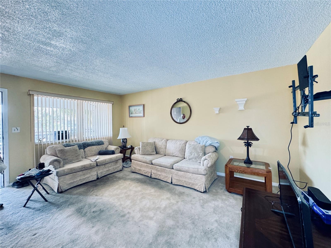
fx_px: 134
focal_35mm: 14
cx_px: 166
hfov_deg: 102.1
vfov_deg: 85.6
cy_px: 124
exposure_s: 1/60
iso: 500
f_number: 2.2
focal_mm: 2.22
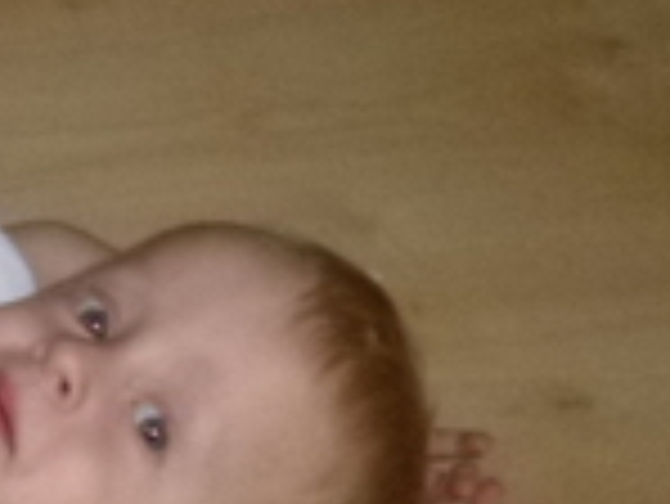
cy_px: 508
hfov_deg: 12.8
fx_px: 2596
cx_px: -674
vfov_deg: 11.0
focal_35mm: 134
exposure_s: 1/60
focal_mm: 4.5
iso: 400
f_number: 3.1
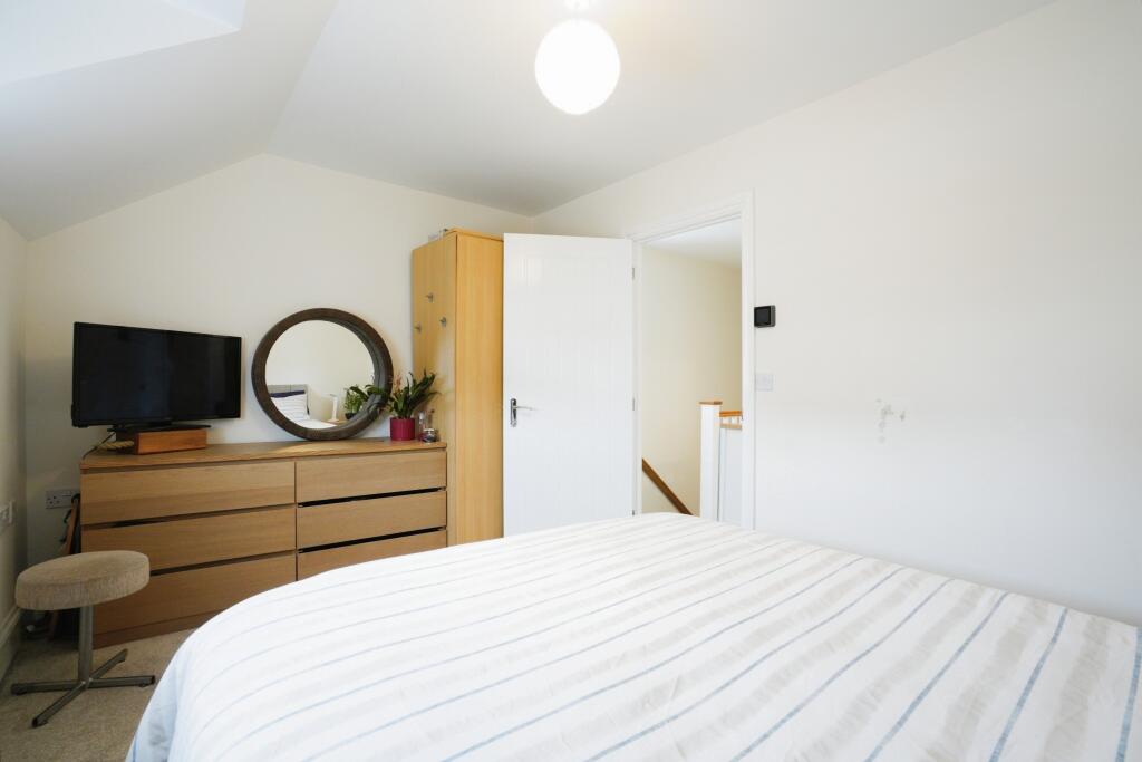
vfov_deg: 73.8
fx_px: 508
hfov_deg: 96.7
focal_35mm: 16
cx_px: 571
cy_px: 381
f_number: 9
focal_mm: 16
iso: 2000
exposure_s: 1/20
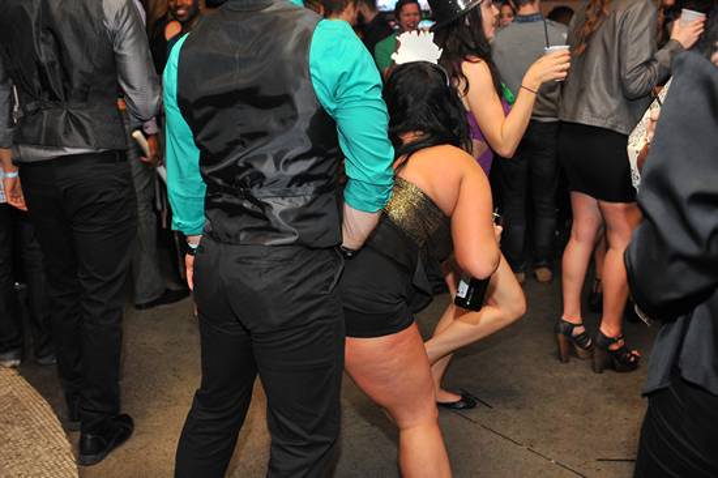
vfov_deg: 35.0
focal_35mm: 38
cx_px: 359
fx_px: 757
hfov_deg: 50.7
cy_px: 239
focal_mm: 38
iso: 1600
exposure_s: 1/100
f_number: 4.5
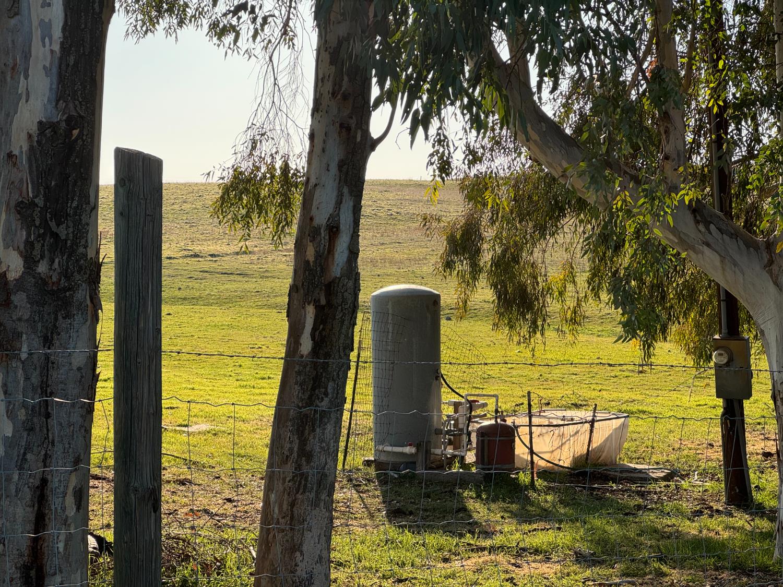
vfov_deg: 19.1
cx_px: 392
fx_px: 1742
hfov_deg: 25.3
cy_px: 294
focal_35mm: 77
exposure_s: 1/392
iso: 25
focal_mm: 9
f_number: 2.8
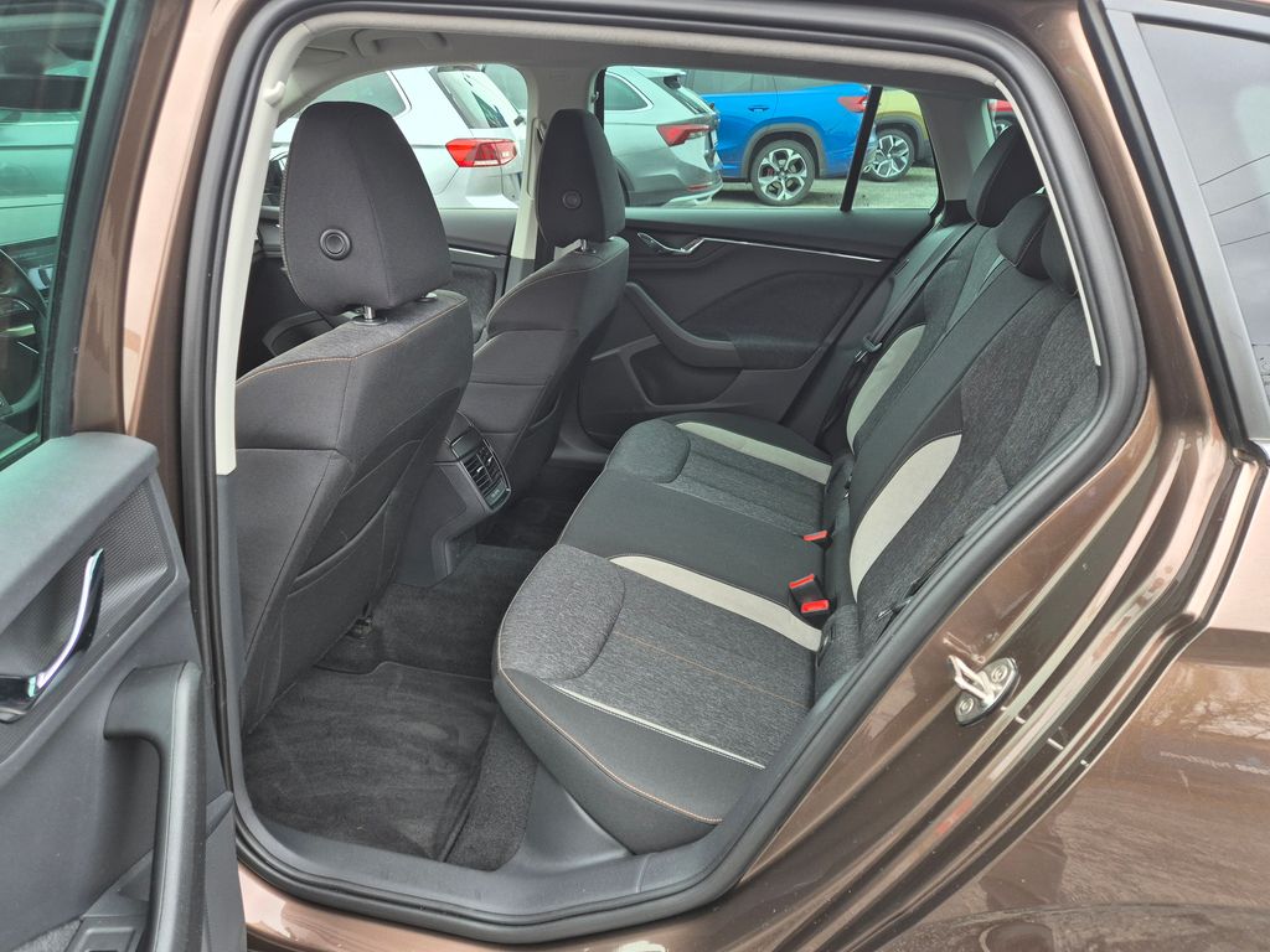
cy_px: 476
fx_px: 844
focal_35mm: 23
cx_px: 635
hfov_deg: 73.9
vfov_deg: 58.9
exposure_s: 1/180
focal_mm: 5.4
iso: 100
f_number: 1.8
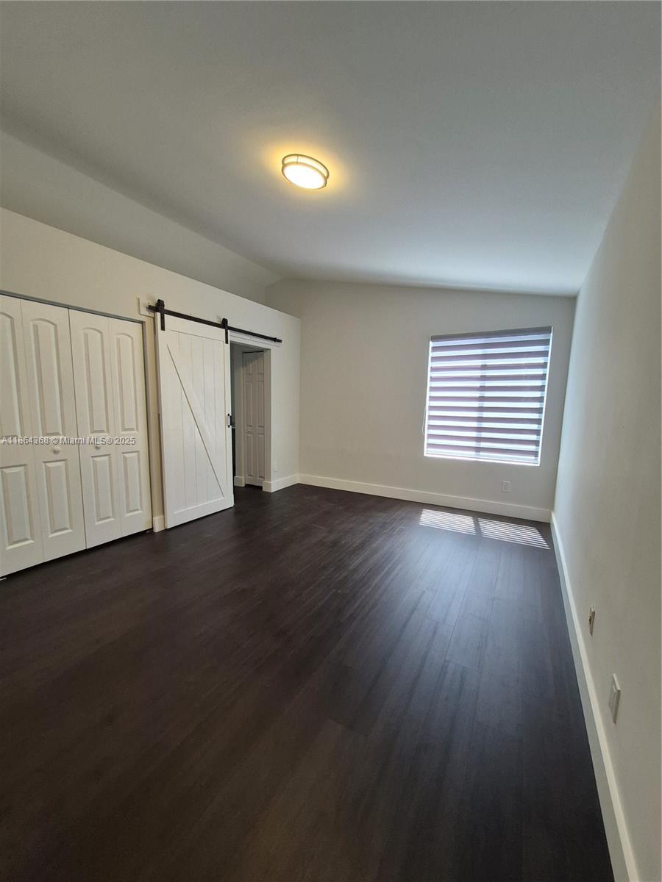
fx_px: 331
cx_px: 331
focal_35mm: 13
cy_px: 441
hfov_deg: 89.9
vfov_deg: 106.2
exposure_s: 1/60
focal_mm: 1.74
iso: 200
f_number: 2.2
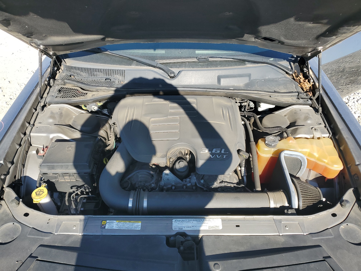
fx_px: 271
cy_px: 136
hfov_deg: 67.3
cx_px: 180
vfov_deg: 53.1
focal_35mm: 26
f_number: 1.5
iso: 50
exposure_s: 1/1250
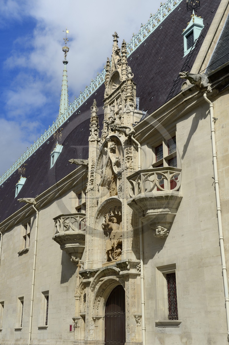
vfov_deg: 41.1
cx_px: 114
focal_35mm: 48
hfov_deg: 28.0
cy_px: 172
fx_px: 459
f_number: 14
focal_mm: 48
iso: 200
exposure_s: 1/200
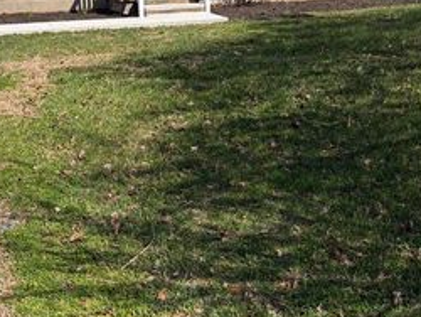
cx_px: 157
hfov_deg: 36.6
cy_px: 82
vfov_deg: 27.7
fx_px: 633
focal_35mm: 52
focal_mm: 5.96
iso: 50
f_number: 1.6
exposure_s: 1/3279
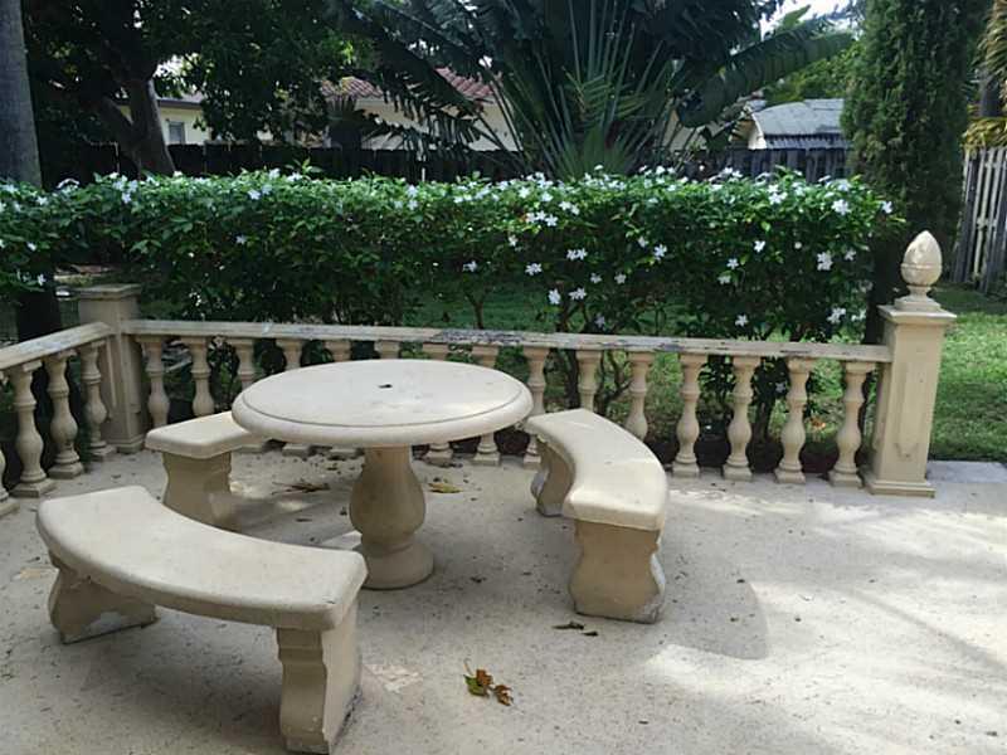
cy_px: 378
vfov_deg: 48.2
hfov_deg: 61.7
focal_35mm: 29
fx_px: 844
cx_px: 504
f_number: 2.2
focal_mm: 4.15
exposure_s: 1/706
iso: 32
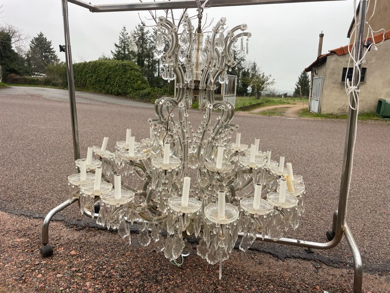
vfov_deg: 53.1
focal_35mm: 26
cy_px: 146
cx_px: 195
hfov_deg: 67.3
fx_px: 293
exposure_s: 1/365
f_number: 1.6
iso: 32
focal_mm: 4.2
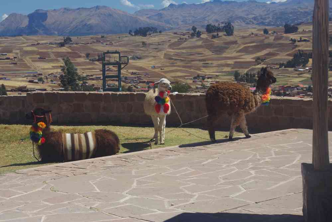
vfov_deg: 16.6
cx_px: 166
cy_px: 111
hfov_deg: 24.6
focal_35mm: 82
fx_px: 761
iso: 200
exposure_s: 1/100
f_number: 11
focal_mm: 55
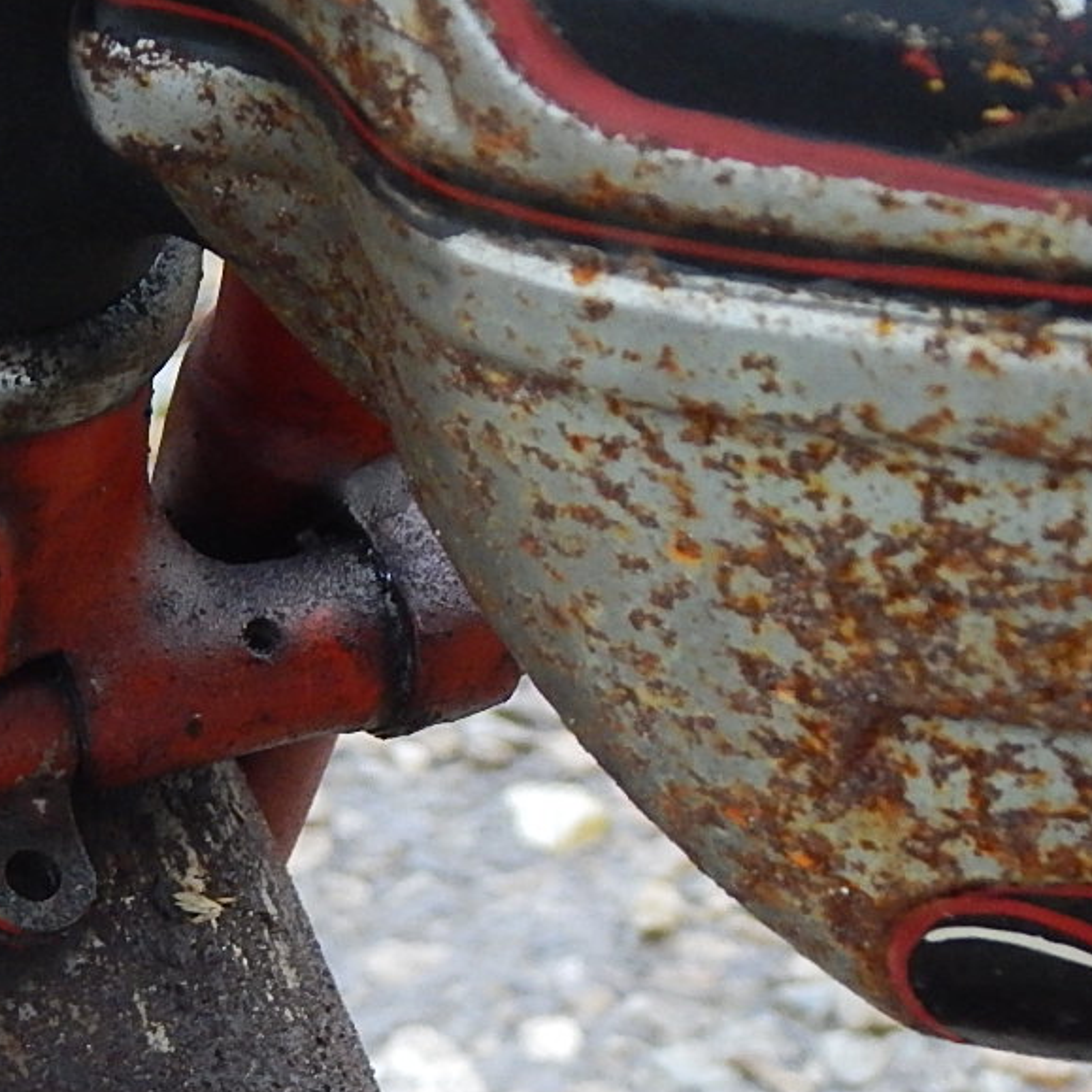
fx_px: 5318
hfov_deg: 11.7
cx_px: 121
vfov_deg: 11.7
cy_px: 839
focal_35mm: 149
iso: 400
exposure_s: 1/160
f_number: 4
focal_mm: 10.9
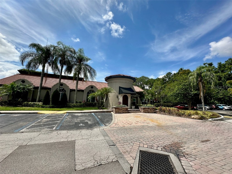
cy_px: 87
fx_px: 94
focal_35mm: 14
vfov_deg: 85.7
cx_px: 116
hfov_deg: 102.1
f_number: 2.2
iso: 50
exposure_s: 1/1795
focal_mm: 2.22
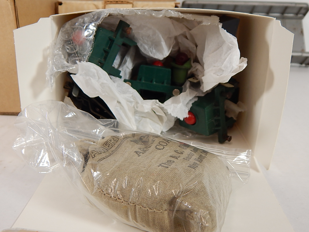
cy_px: 116
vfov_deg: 41.8
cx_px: 154
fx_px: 304
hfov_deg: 54.0
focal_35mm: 34
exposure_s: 1/40
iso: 125
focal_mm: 6.1
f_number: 3.3
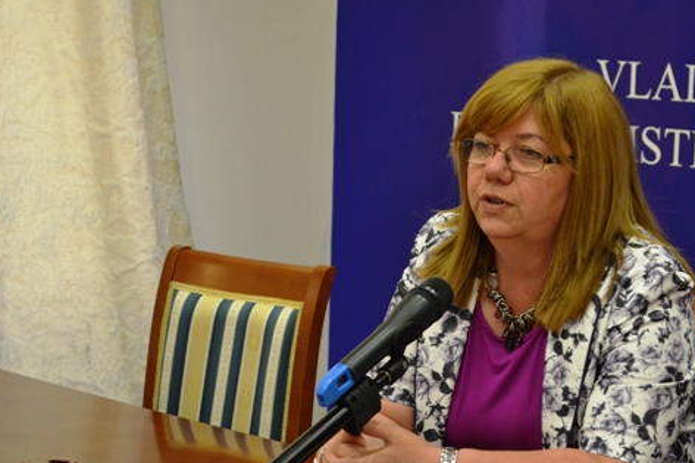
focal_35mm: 112
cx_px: 448
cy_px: 251
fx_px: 2155
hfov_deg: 18.3
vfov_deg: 12.3
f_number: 5.6
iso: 900
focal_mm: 55
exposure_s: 1/60
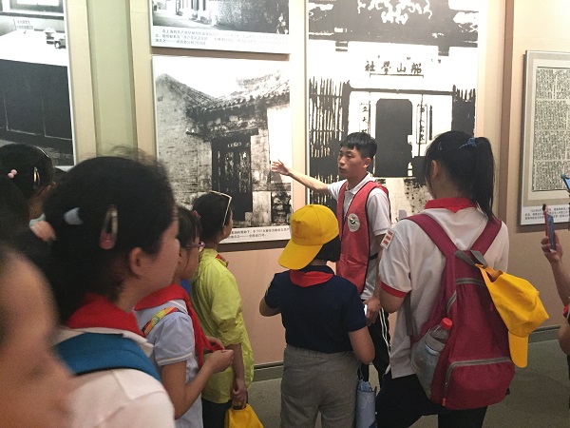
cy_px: 214
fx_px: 478
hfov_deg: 61.7
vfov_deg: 48.2
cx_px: 285
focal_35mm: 29
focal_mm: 4.15
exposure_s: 1/17
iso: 250
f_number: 2.2
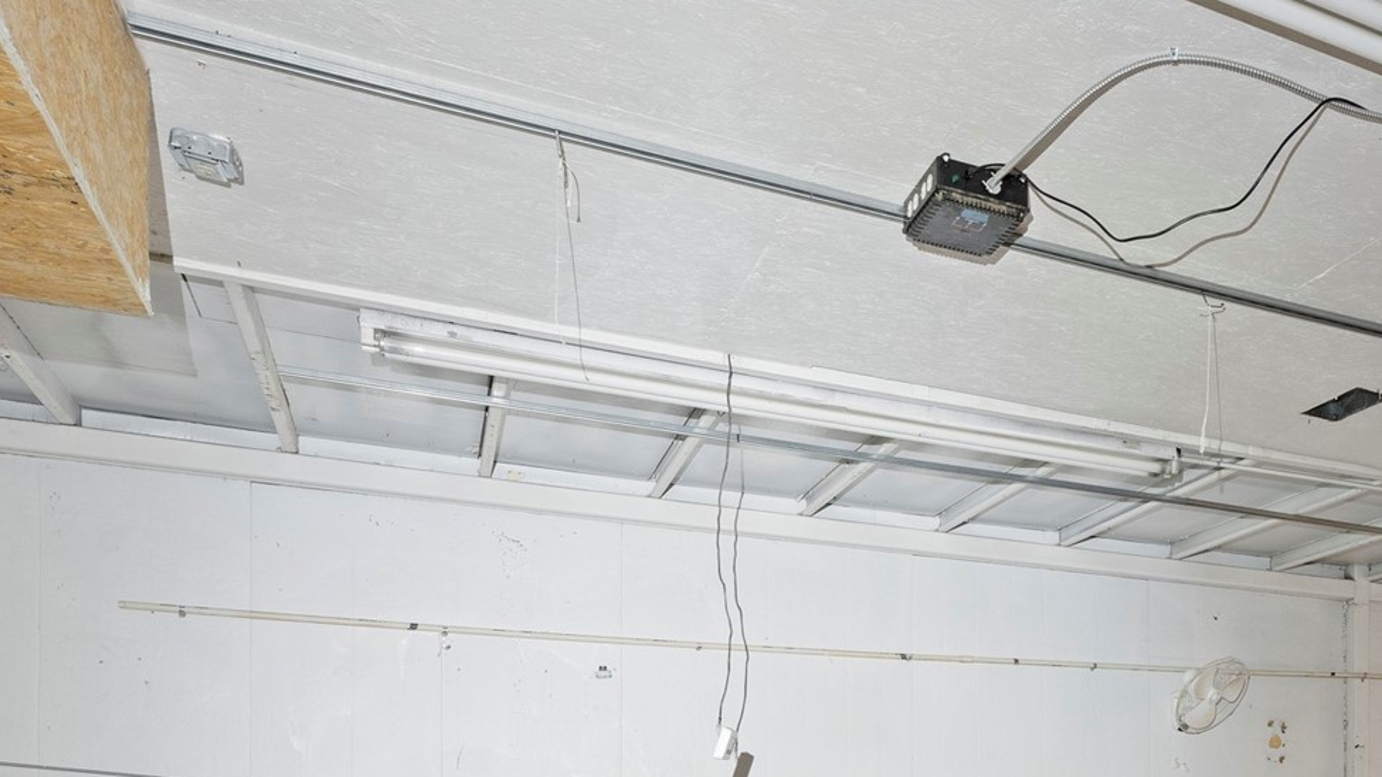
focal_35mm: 35
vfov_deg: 29.8
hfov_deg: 50.6
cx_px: 1230
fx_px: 1282
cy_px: 883
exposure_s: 6
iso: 640
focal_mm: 16
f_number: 8
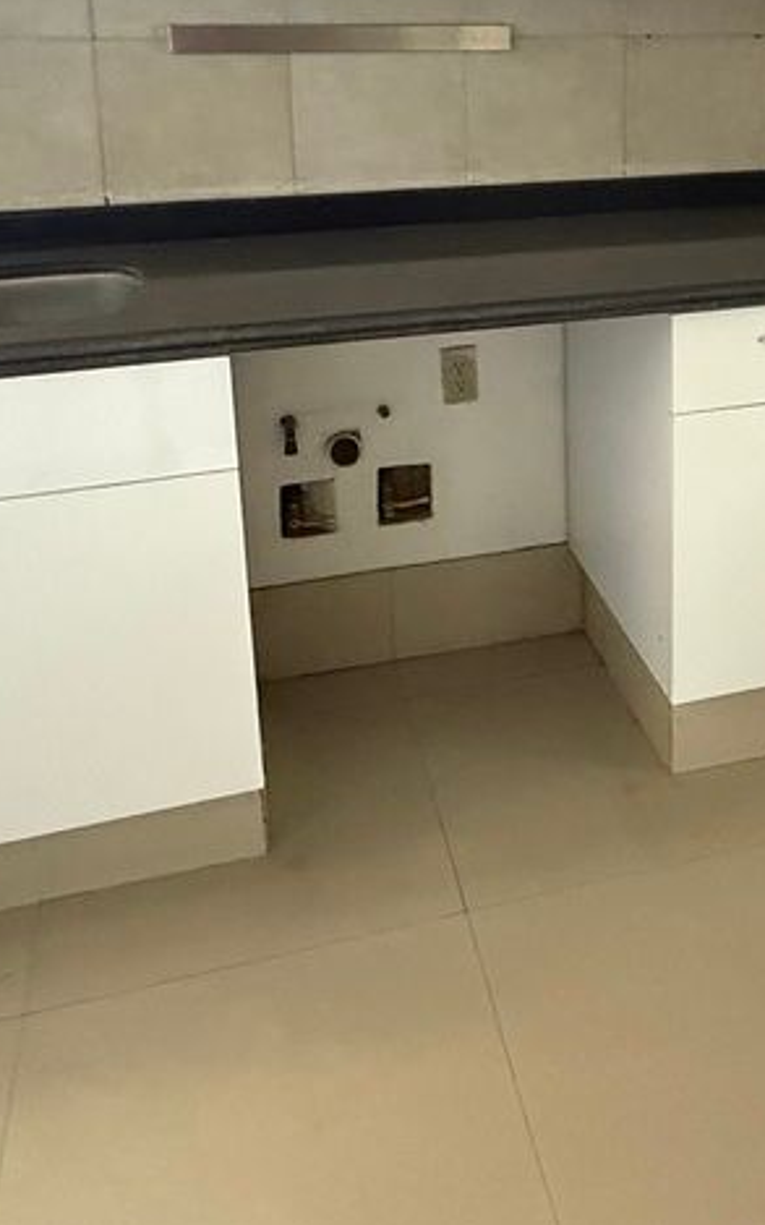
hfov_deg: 32.3
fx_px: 1268
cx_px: 648
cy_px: 264
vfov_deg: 48.9
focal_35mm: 38
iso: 1000
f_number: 2.2
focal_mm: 2.22
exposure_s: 1/60
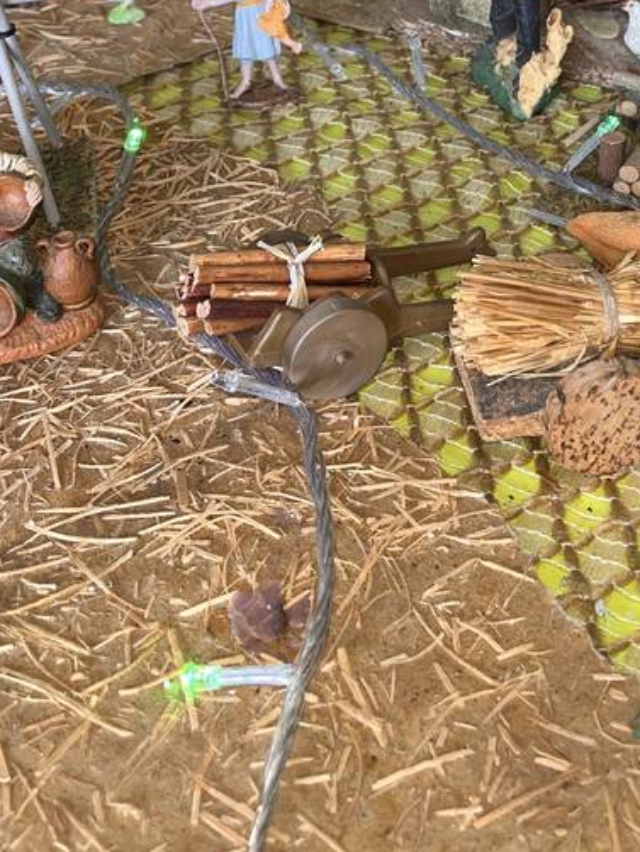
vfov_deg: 34.5
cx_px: 406
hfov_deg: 27.4
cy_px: 121
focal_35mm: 53
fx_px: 1305
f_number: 1.6
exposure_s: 1/152
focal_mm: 5.1
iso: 32
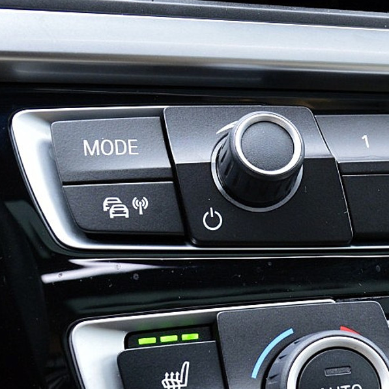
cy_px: 315
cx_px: 471
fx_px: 1043
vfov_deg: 20.9
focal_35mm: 82
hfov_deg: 19.8
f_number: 8
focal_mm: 20
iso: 720
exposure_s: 1/60
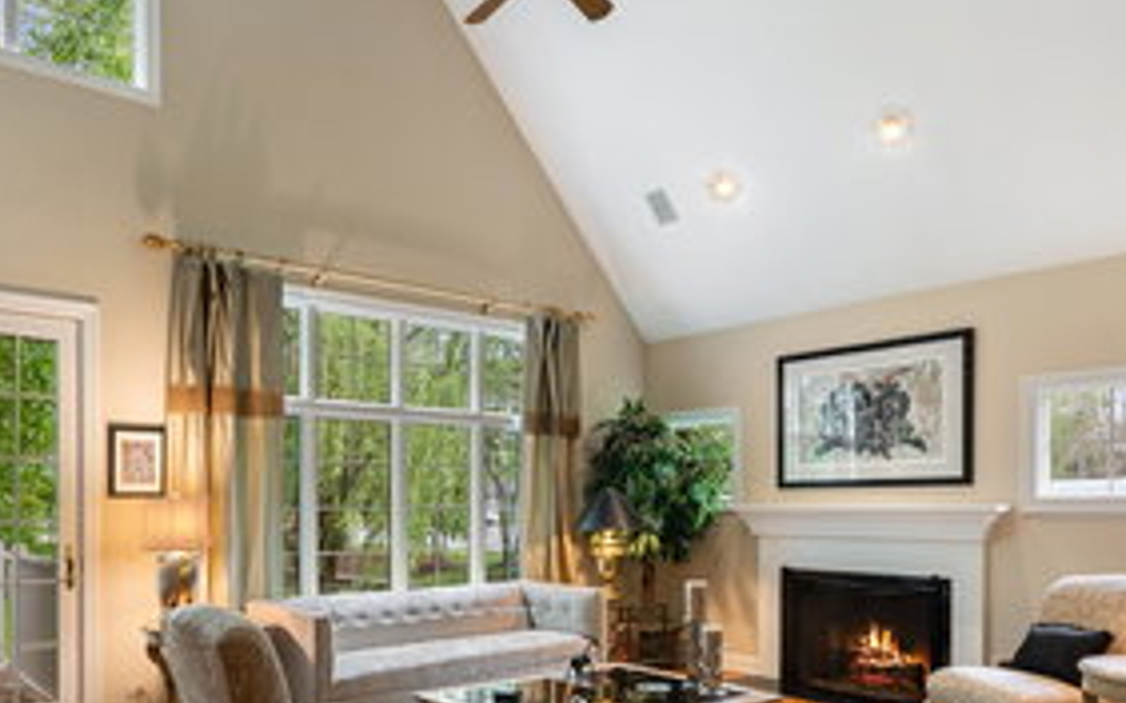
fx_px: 798
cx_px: 435
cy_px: 503
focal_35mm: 26
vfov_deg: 46.3
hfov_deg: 69.5
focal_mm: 10
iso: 200
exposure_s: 1
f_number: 9
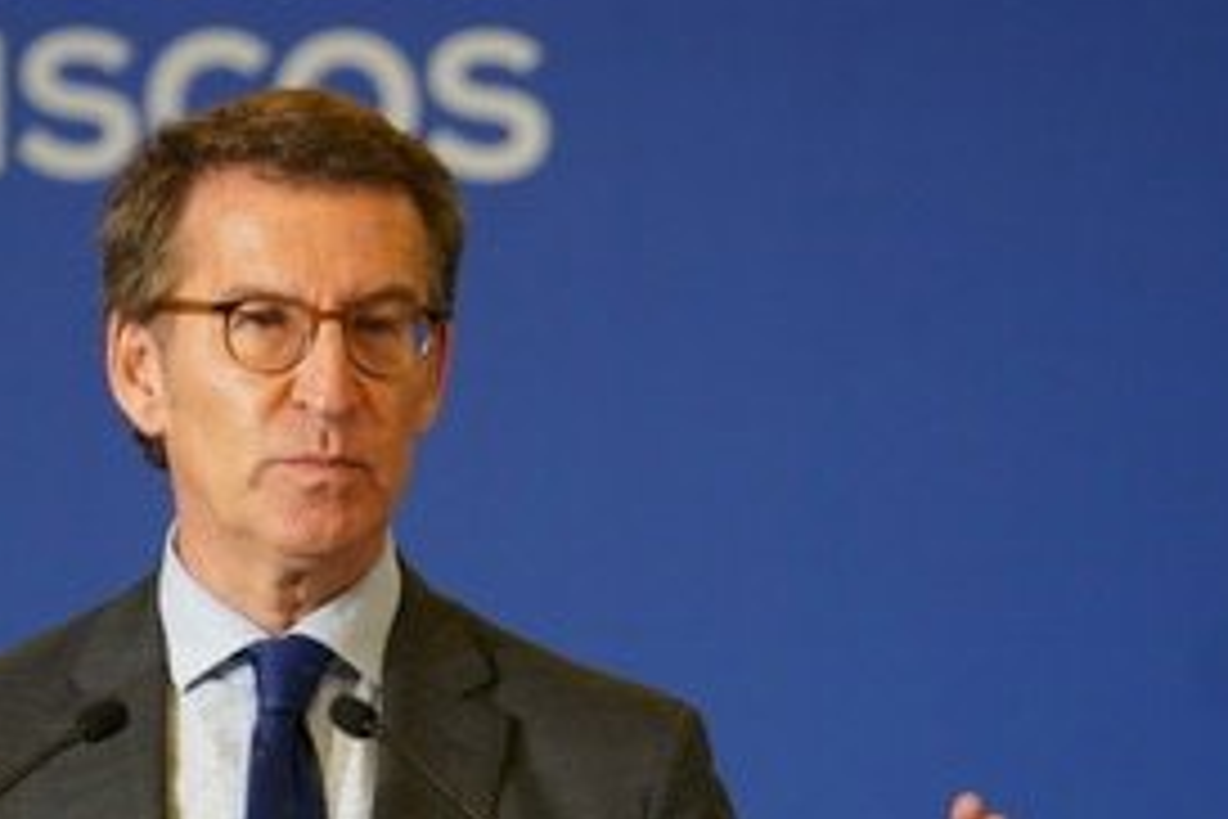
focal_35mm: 387
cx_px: 355
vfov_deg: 3.6
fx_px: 13200
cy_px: 567
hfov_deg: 5.3
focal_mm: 165
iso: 1600
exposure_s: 1/1000
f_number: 2.8
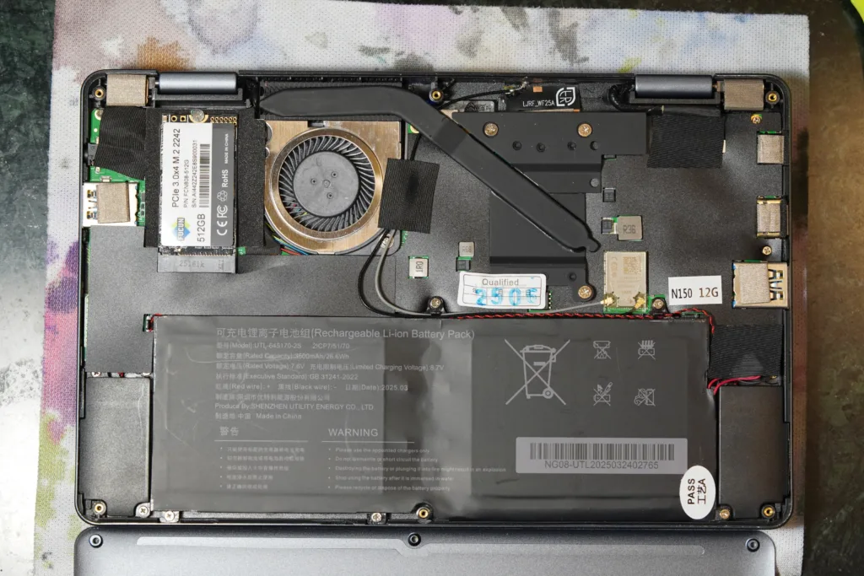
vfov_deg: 15.2
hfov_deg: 22.6
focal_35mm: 90
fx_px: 2160
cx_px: 432
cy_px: 288
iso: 2500
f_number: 5.6
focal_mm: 90
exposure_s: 1/100
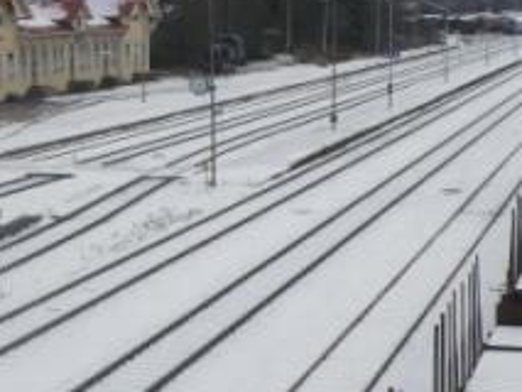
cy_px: 240
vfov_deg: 14.1
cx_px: 149
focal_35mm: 105
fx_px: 1584
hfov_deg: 18.6
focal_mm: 8.87
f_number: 5.6
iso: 64
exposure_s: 1/400
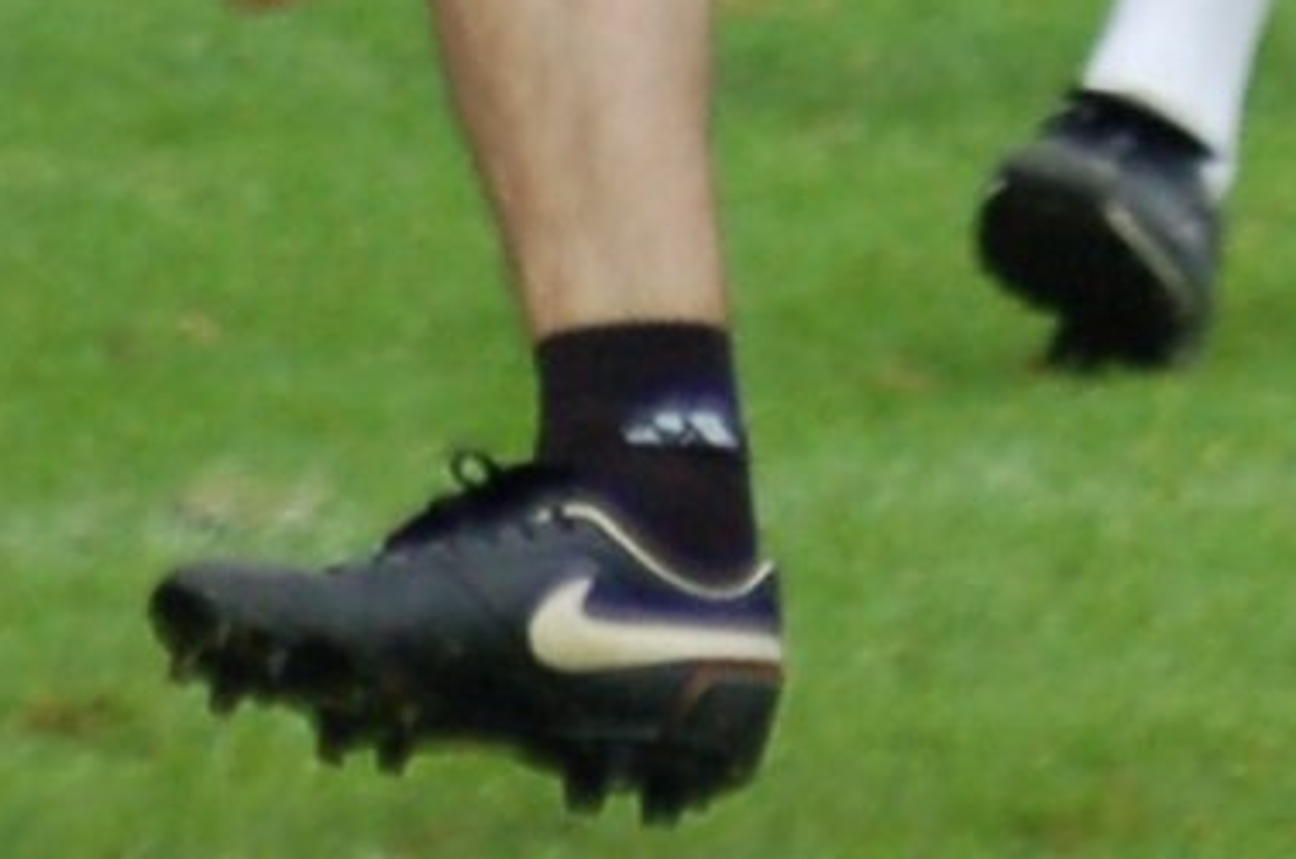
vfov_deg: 0.5
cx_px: 1619
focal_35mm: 2628
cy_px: -1474
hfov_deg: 0.8
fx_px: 94446
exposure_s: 1/500
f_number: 5.6
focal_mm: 300
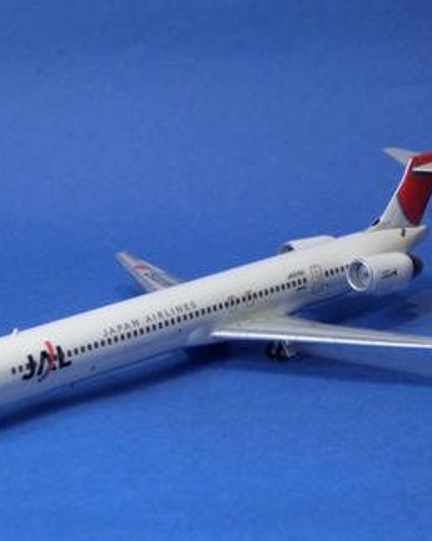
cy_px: 280
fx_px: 2080
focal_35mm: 130
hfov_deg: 11.9
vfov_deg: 14.8
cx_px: 208
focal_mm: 17.06
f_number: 5.3
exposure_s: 1/60
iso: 640
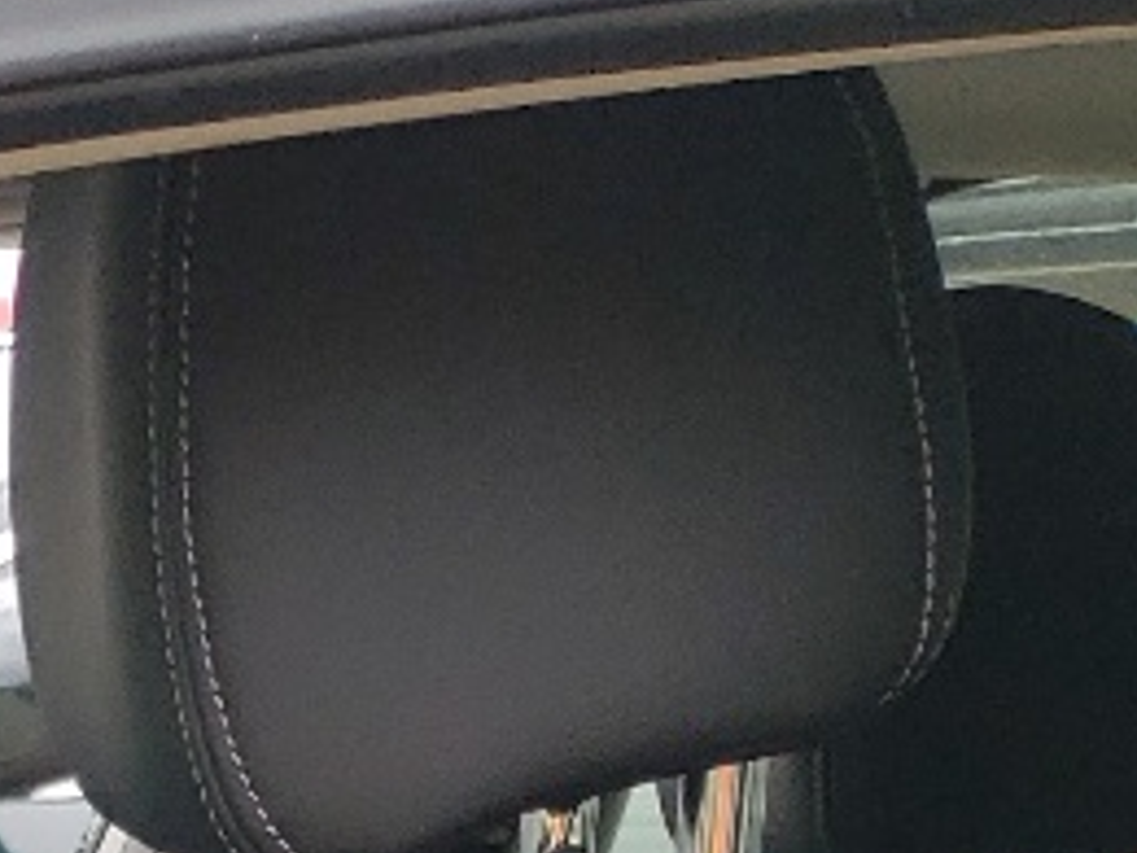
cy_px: 2423
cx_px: -1850
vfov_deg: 8.1
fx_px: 5255
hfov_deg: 10.2
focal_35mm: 160
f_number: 1.5
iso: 50
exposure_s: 1/182
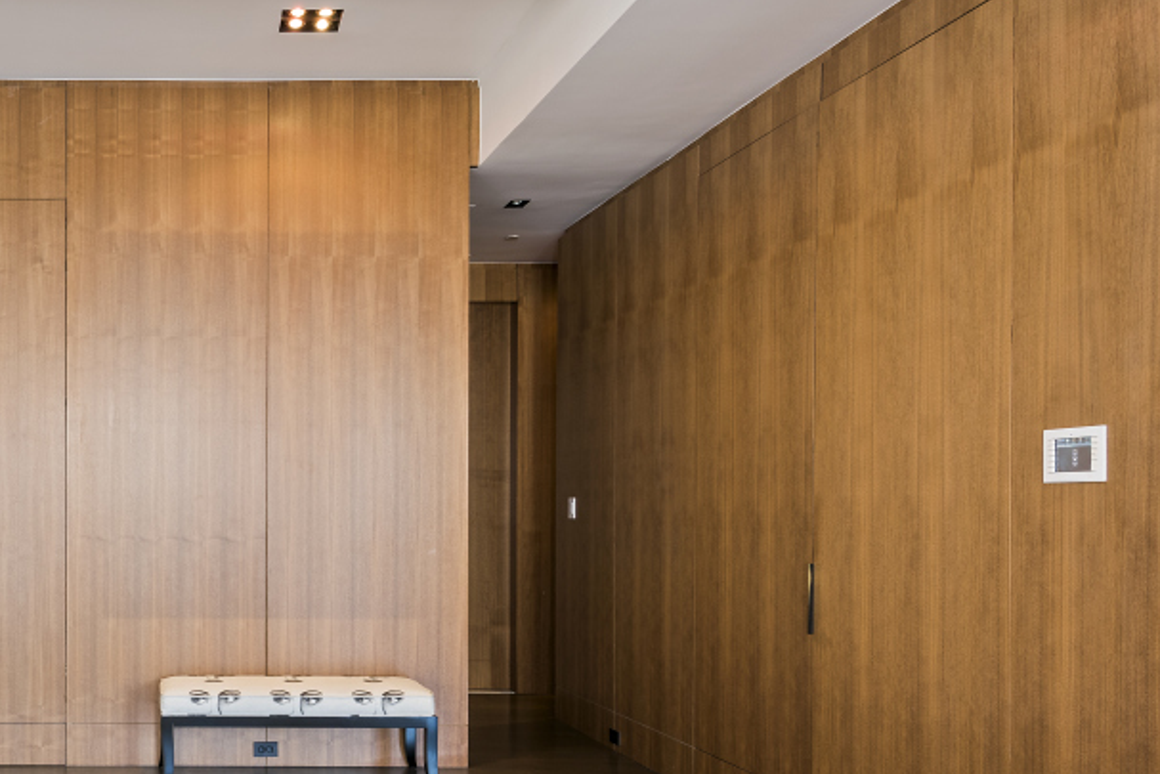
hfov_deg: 51.3
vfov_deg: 39.5
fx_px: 1064
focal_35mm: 33
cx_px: 140
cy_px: 512
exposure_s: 1/2.5
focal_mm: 17
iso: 200
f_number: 8
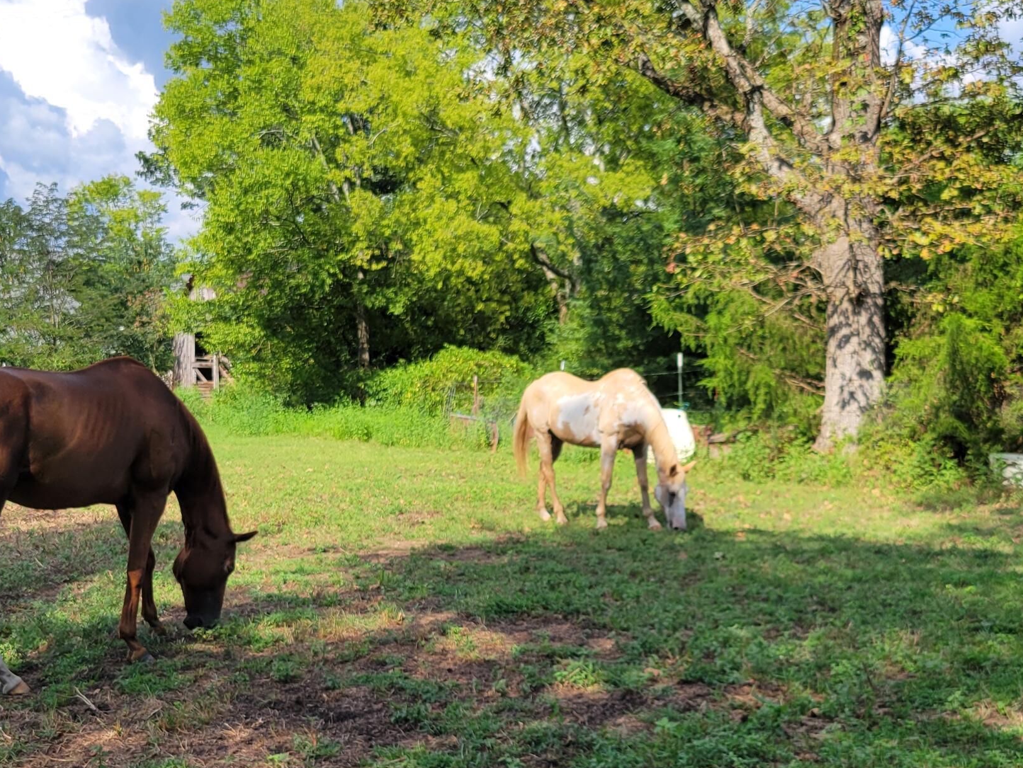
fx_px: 1419
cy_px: 450
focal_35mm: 48
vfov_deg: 30.2
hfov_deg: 39.6
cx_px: 554
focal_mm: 5.4
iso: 40
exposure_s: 1/1563
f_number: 1.8
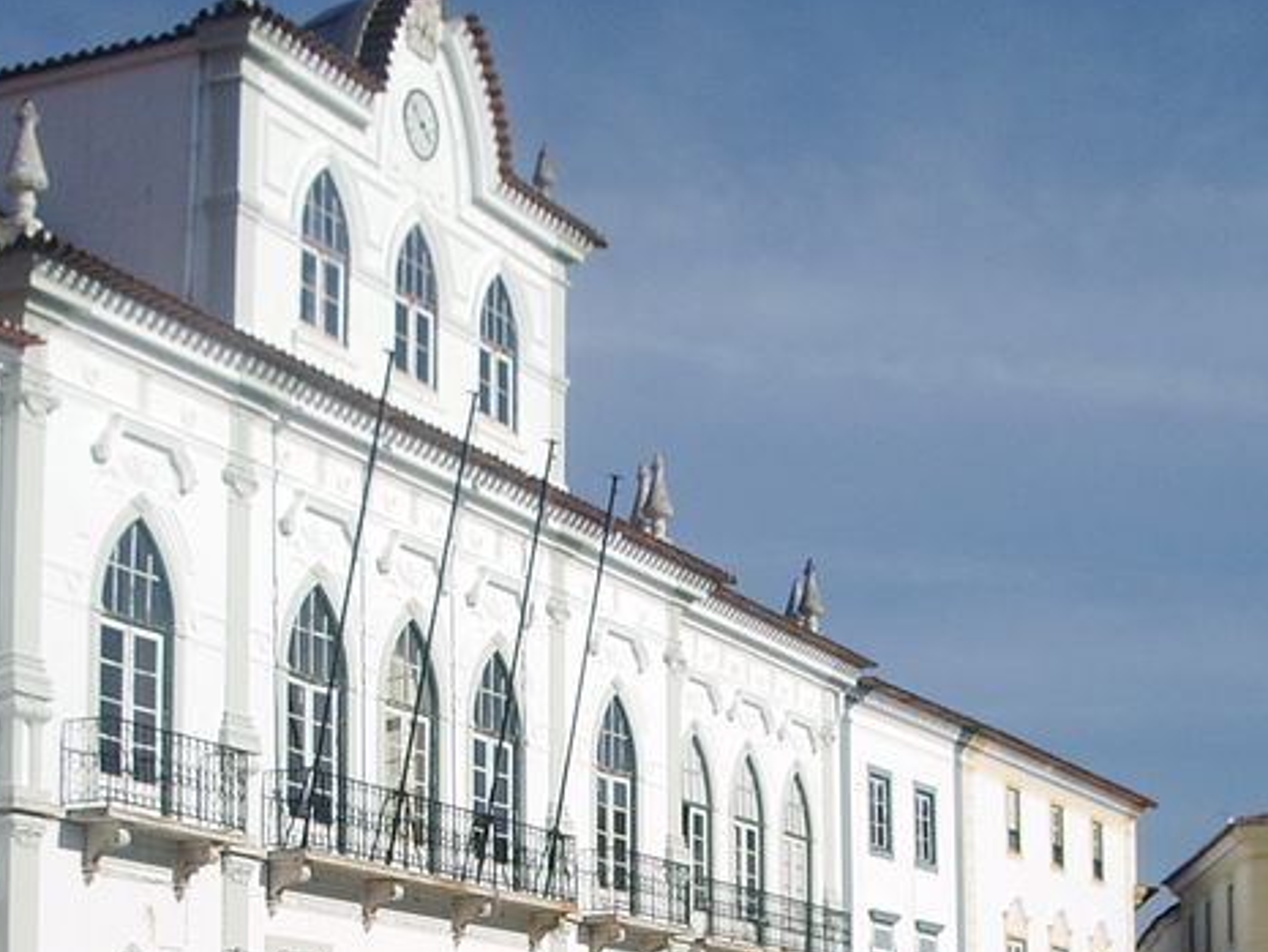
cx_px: 614
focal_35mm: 77
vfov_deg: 18.7
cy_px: 947
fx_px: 2821
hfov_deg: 25.3
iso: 50
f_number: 4.3
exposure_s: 1/1000
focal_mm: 5.8
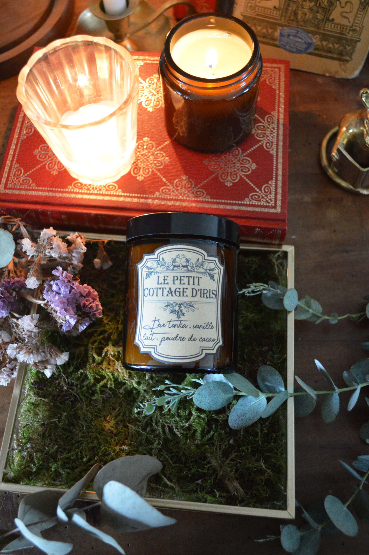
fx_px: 508
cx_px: 184
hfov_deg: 39.9
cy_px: 278
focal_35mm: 33
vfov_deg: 57.3
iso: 2200
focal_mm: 22
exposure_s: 1/15
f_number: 4
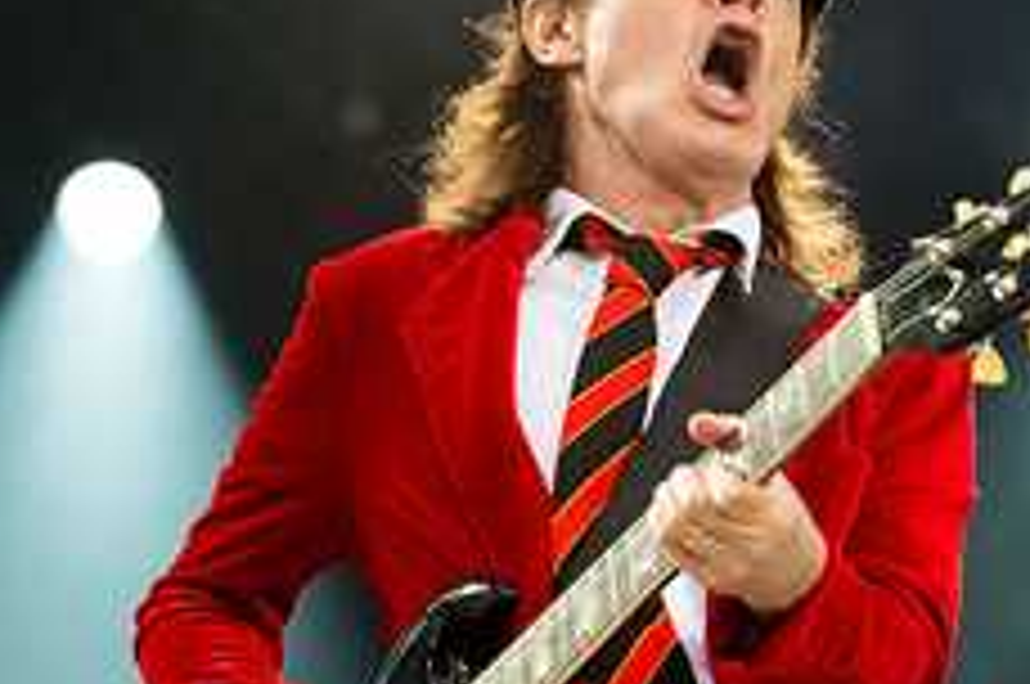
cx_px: 679
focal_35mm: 330
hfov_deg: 6.3
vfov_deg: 4.2
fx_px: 9428
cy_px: 452
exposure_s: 1/800
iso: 800
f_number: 6.3
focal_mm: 135
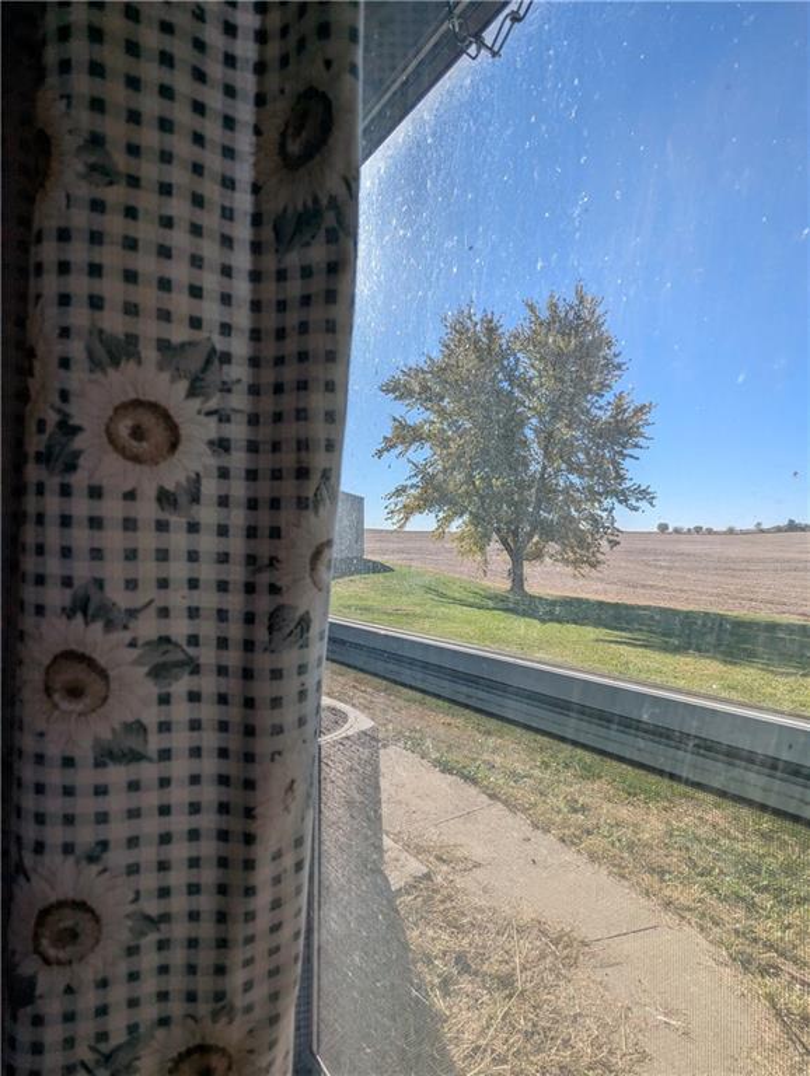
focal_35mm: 16
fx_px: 498
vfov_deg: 94.4
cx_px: 405
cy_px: 538
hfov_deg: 78.2
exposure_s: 1/1309
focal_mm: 2.35
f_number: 2.2
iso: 48
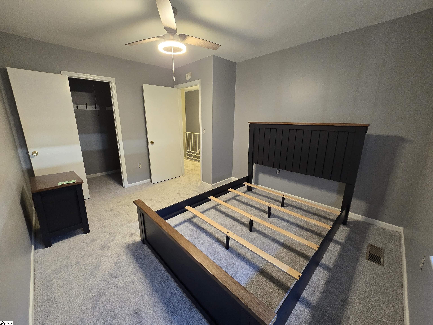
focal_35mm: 13
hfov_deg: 106.2
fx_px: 163
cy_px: 162
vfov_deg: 89.9
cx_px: 216
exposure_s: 1/60
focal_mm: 2.2
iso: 640
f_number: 2.2
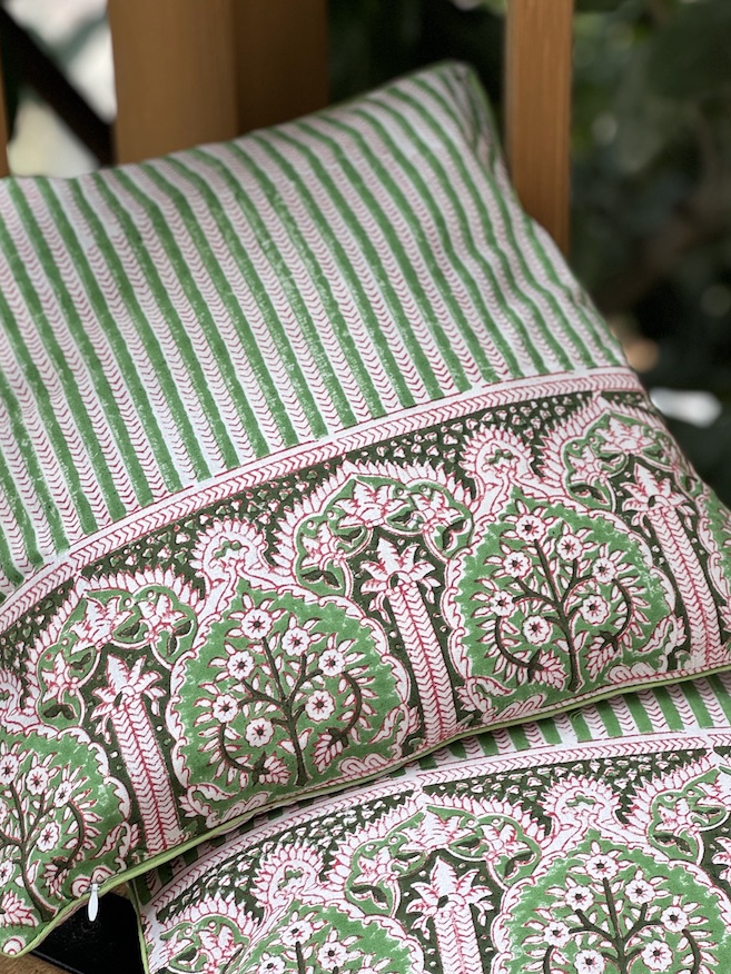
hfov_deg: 14.8
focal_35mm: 100
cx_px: 364
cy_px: 473
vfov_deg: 19.6
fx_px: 2816
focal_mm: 9
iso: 50
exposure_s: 1/99
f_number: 2.8
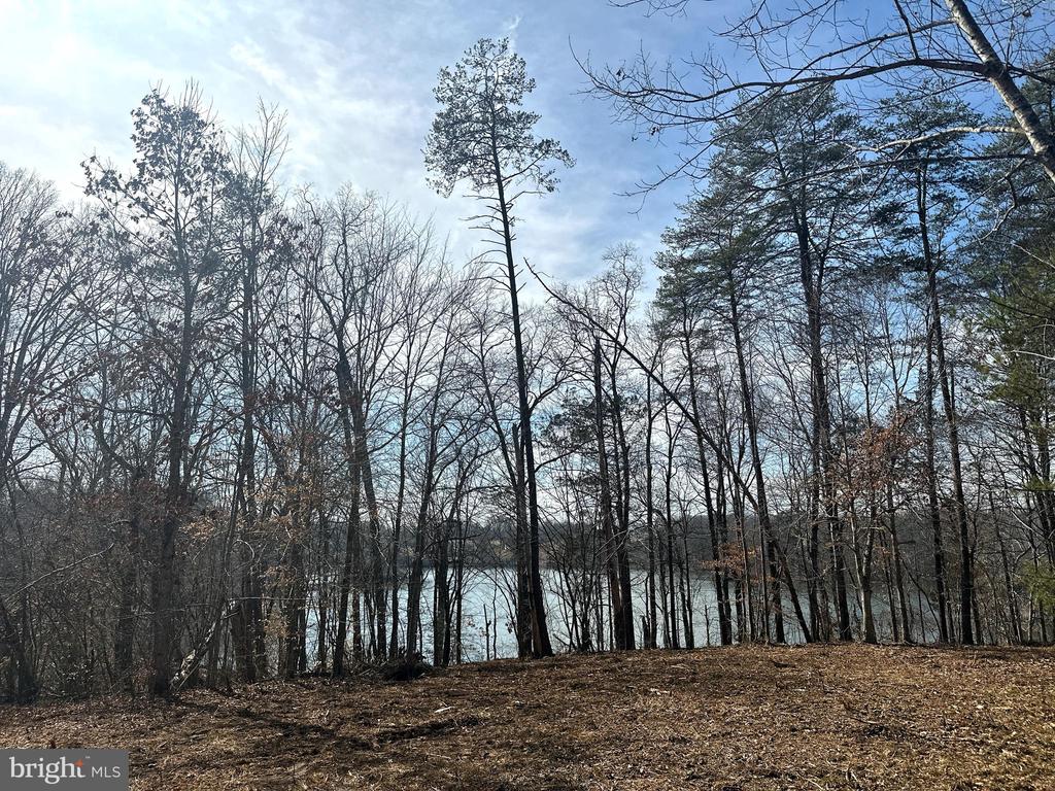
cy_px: 396
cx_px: 528
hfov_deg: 71.6
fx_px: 731
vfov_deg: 56.8
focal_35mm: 24
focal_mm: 6.86
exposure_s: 1/10753
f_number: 1.78
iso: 80
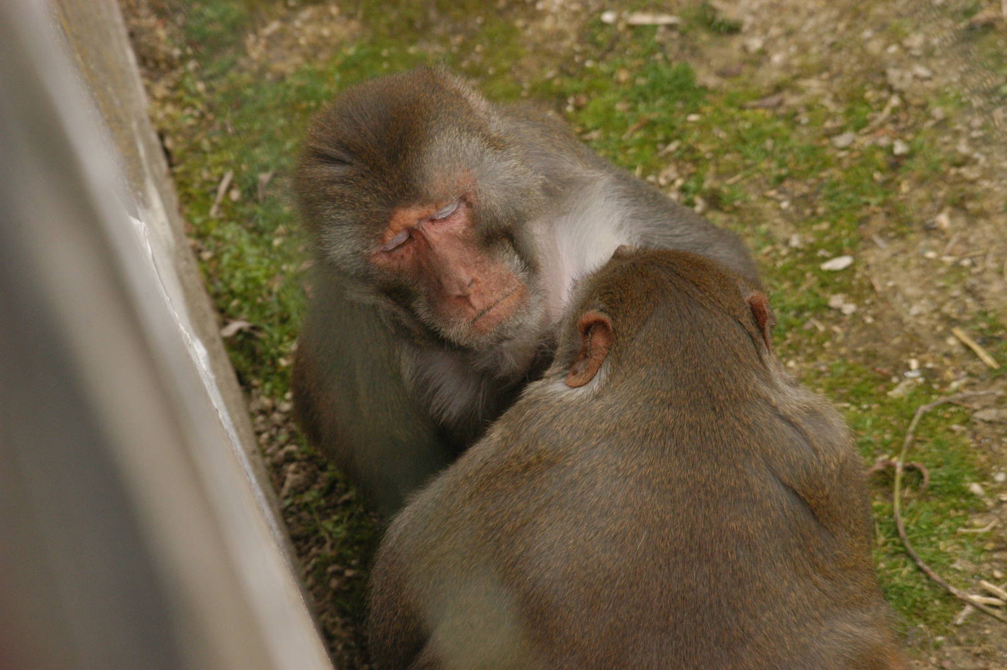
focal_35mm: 174
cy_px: 335
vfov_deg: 7.9
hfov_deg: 11.8
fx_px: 4863
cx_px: 504
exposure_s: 1/640
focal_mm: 116
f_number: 6.3
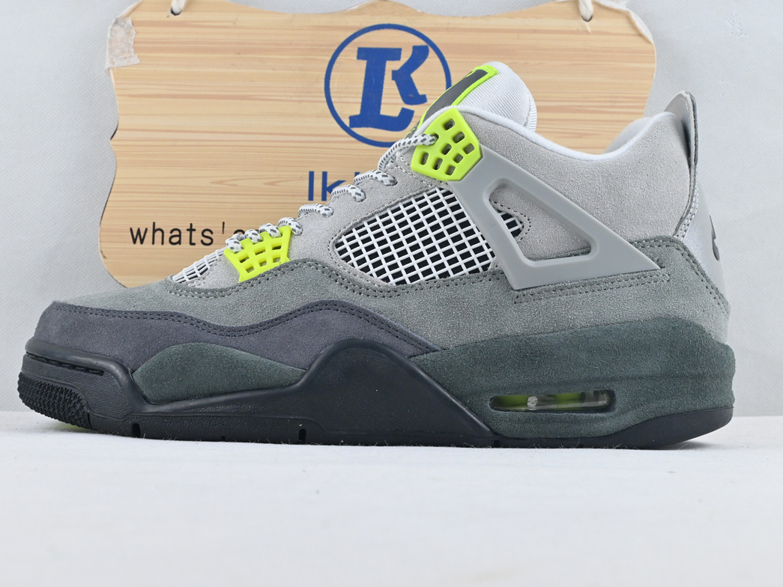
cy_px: 296
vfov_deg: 27.1
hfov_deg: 35.6
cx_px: 373
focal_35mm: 54
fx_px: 1218
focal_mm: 32.5
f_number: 10
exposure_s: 1/125
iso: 1000
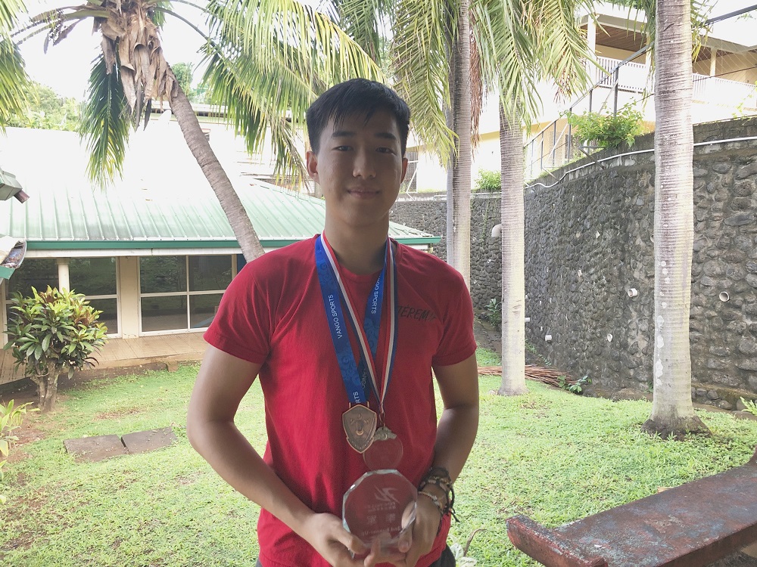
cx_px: 378
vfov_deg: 49.7
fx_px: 612
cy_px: 284
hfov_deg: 63.4
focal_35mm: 28
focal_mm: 3.99
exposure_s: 1/30
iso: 32
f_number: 1.8
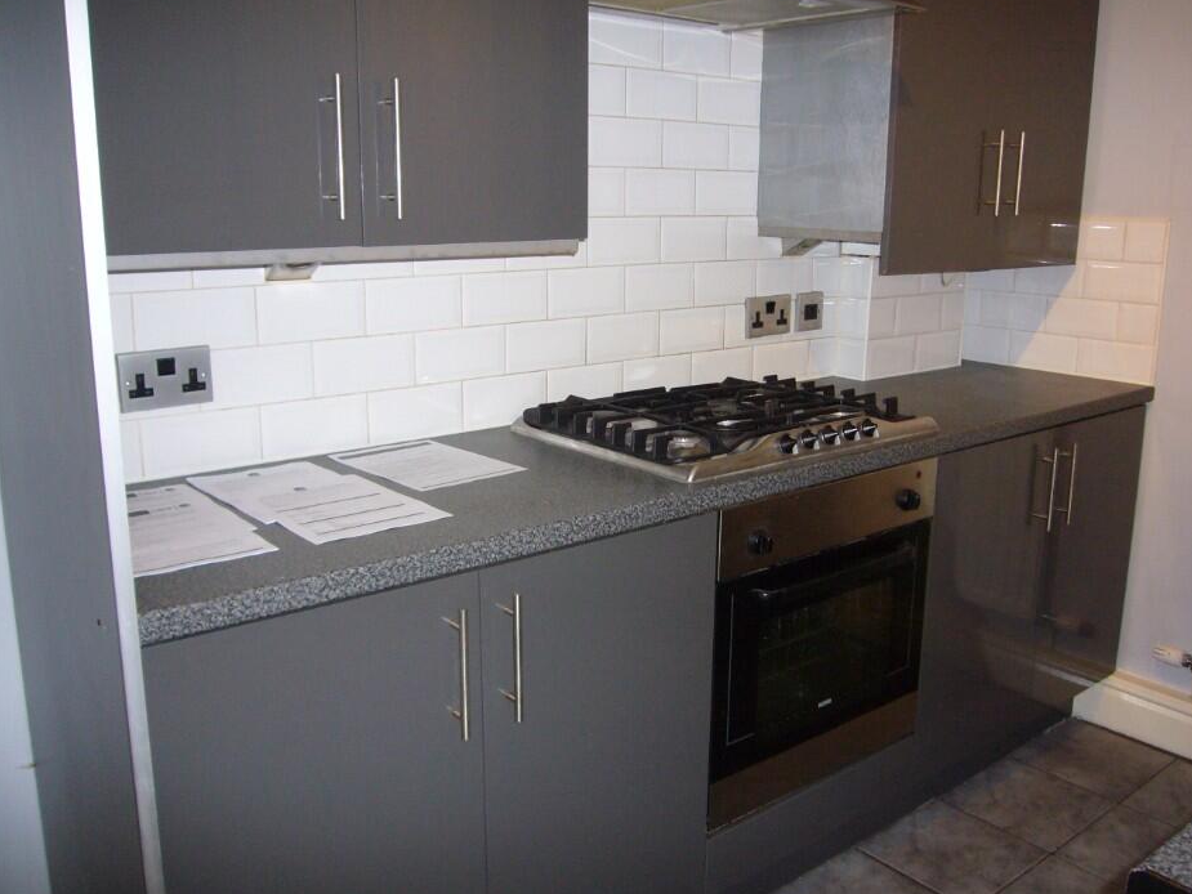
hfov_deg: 58.3
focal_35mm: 31
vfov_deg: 45.5
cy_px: 453
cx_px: 613
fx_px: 1068
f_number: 2.8
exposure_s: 1/30
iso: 160
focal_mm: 4.6
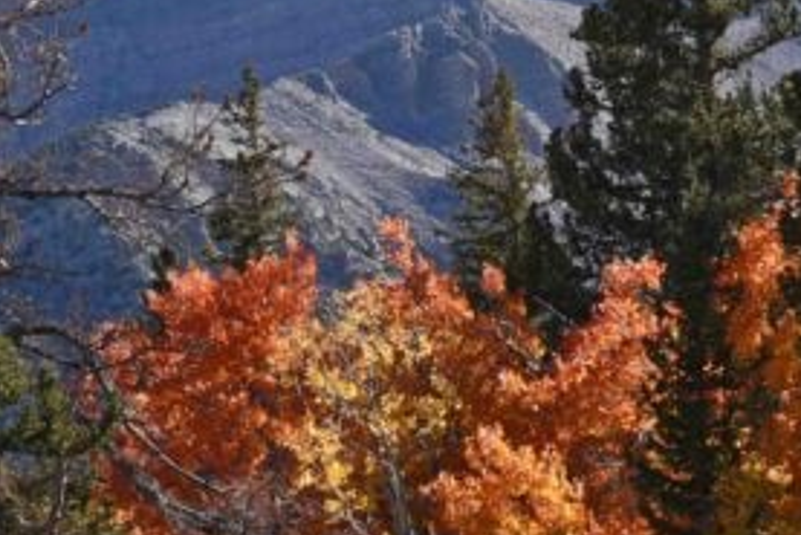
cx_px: -466
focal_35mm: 266
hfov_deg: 7.6
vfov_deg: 5.2
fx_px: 5921
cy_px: 74
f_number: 9
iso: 200
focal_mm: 48
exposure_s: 1/320
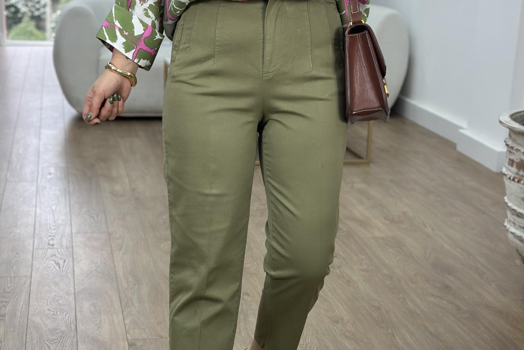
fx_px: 975
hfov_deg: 30.1
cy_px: 235
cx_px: 262
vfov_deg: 20.2
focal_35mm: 67
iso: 80
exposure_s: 1/100
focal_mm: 6.86
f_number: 1.78
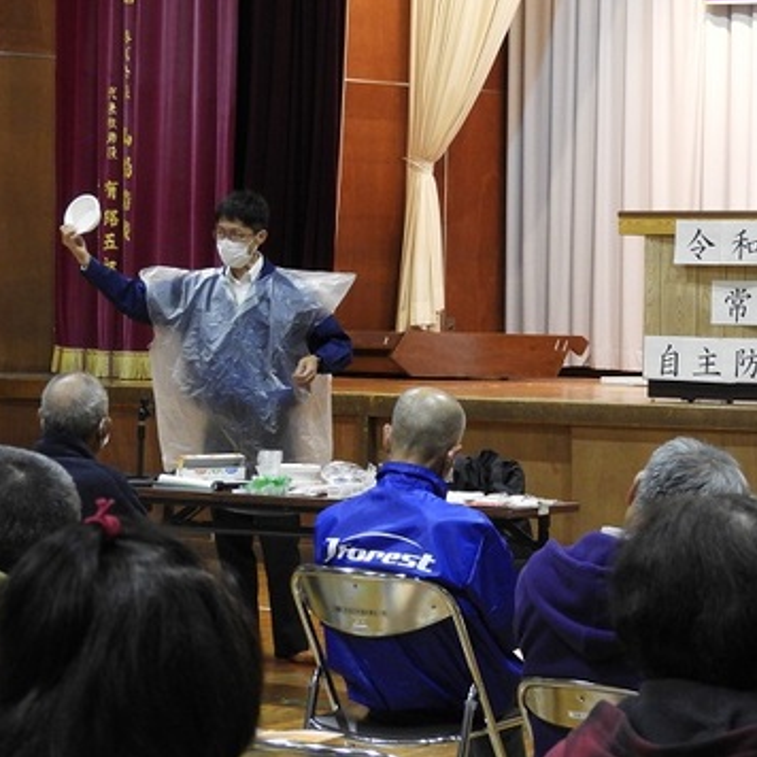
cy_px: 378
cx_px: 489
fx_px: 3093
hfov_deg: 13.9
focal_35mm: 125
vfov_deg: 14.0
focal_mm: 18.8
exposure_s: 1/10
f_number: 4.8
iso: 800
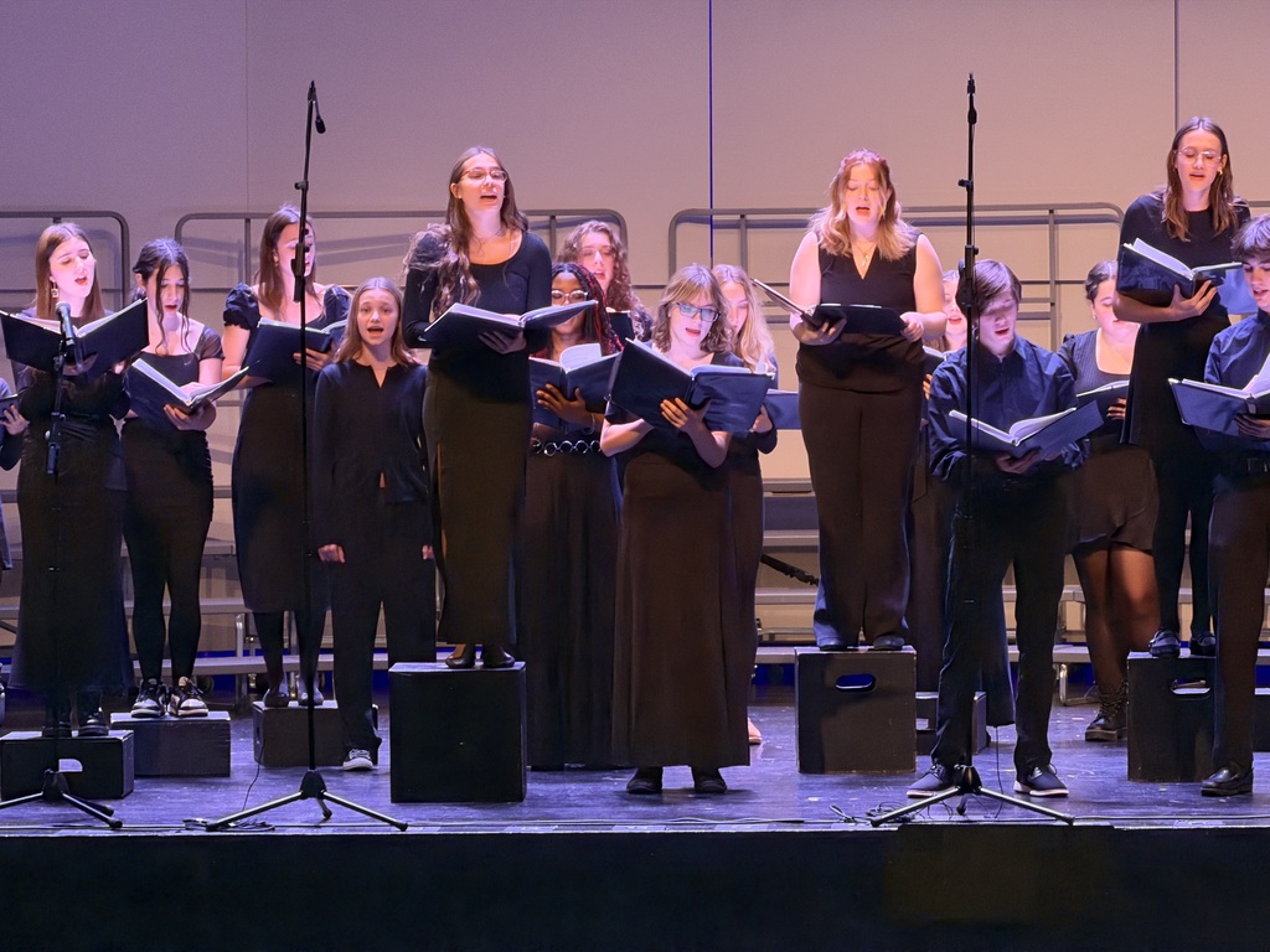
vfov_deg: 7.4
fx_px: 7338
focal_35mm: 200
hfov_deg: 9.9
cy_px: 476
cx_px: 635
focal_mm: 16.89
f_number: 2.8
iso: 250
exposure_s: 1/60
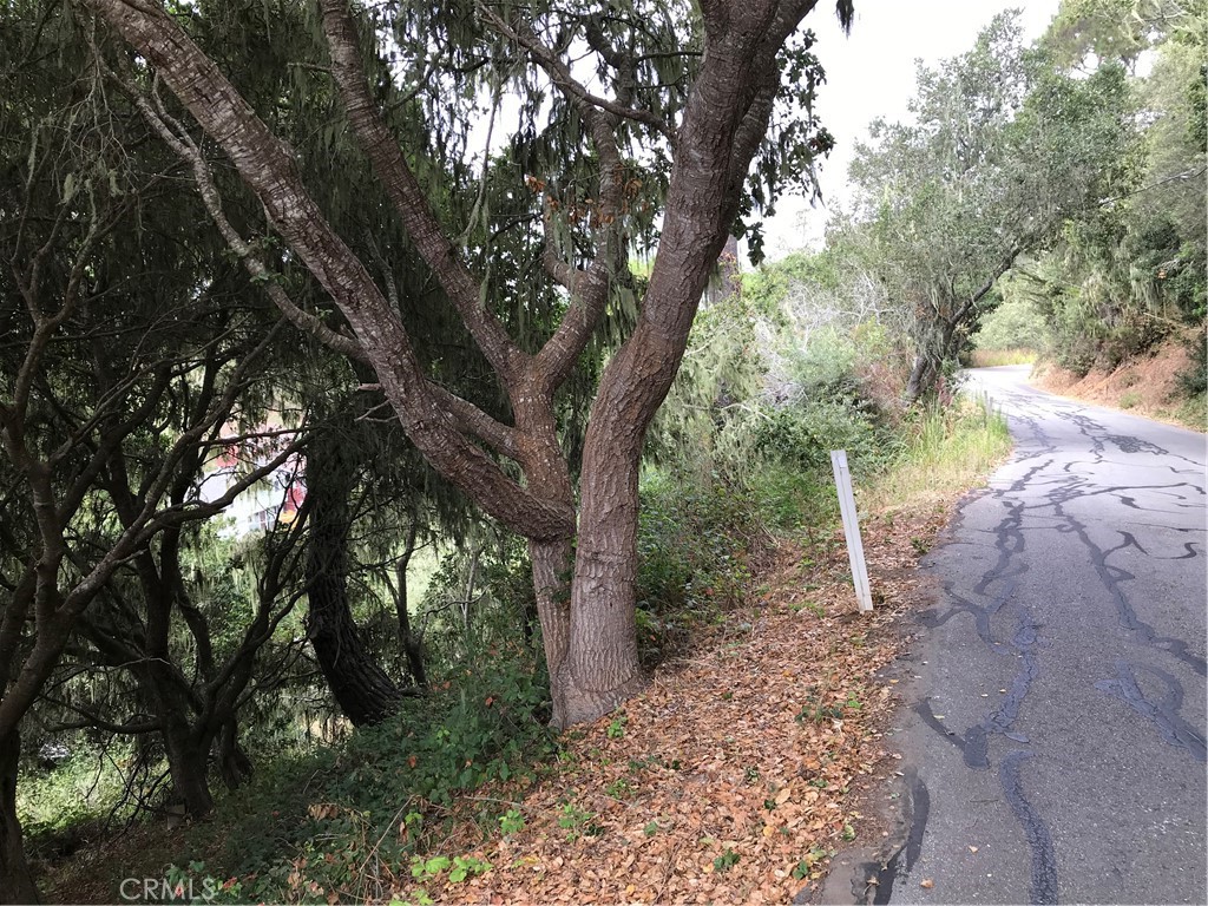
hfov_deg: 63.4
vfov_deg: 49.7
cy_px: 453
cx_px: 604
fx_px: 977
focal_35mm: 28
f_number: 1.8
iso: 20
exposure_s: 1/206
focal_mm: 3.99
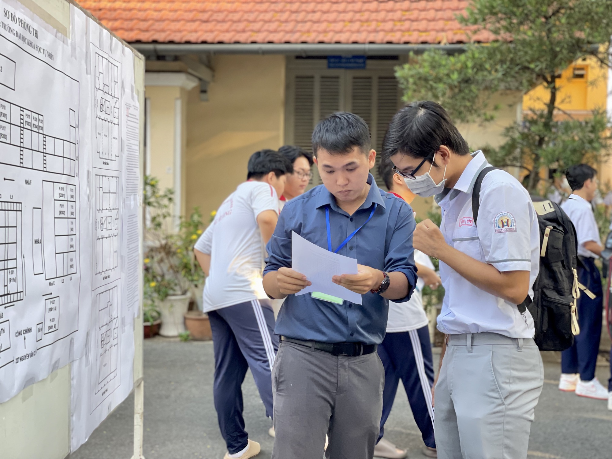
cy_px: 230
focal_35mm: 52
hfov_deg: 36.8
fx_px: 919
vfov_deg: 28.0
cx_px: 306
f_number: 2
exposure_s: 1/122
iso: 100
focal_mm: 6
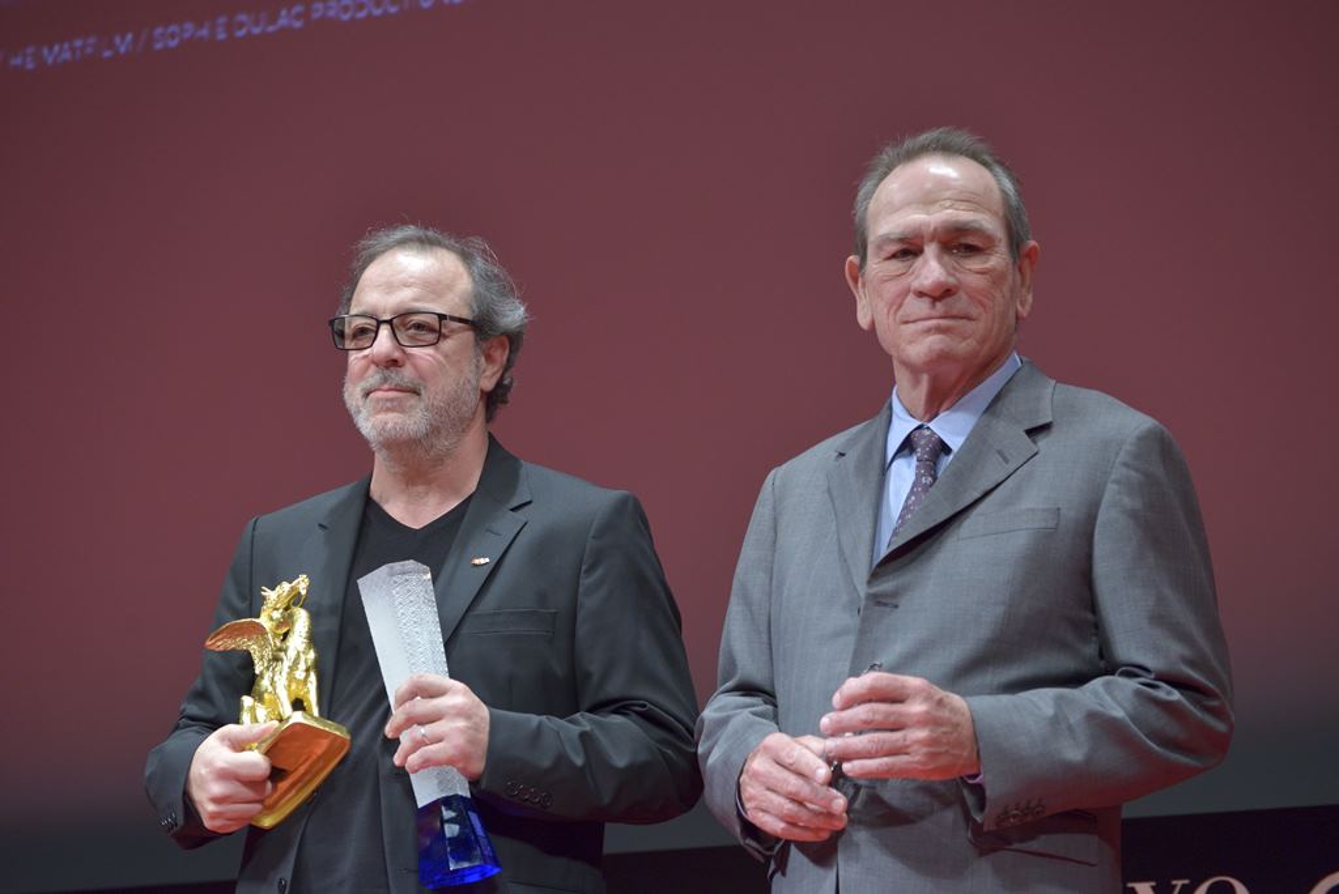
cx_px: 670
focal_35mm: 140
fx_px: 5210
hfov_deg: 14.6
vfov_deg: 9.8
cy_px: 447
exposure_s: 1/250
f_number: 5.6
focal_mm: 140
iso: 1600
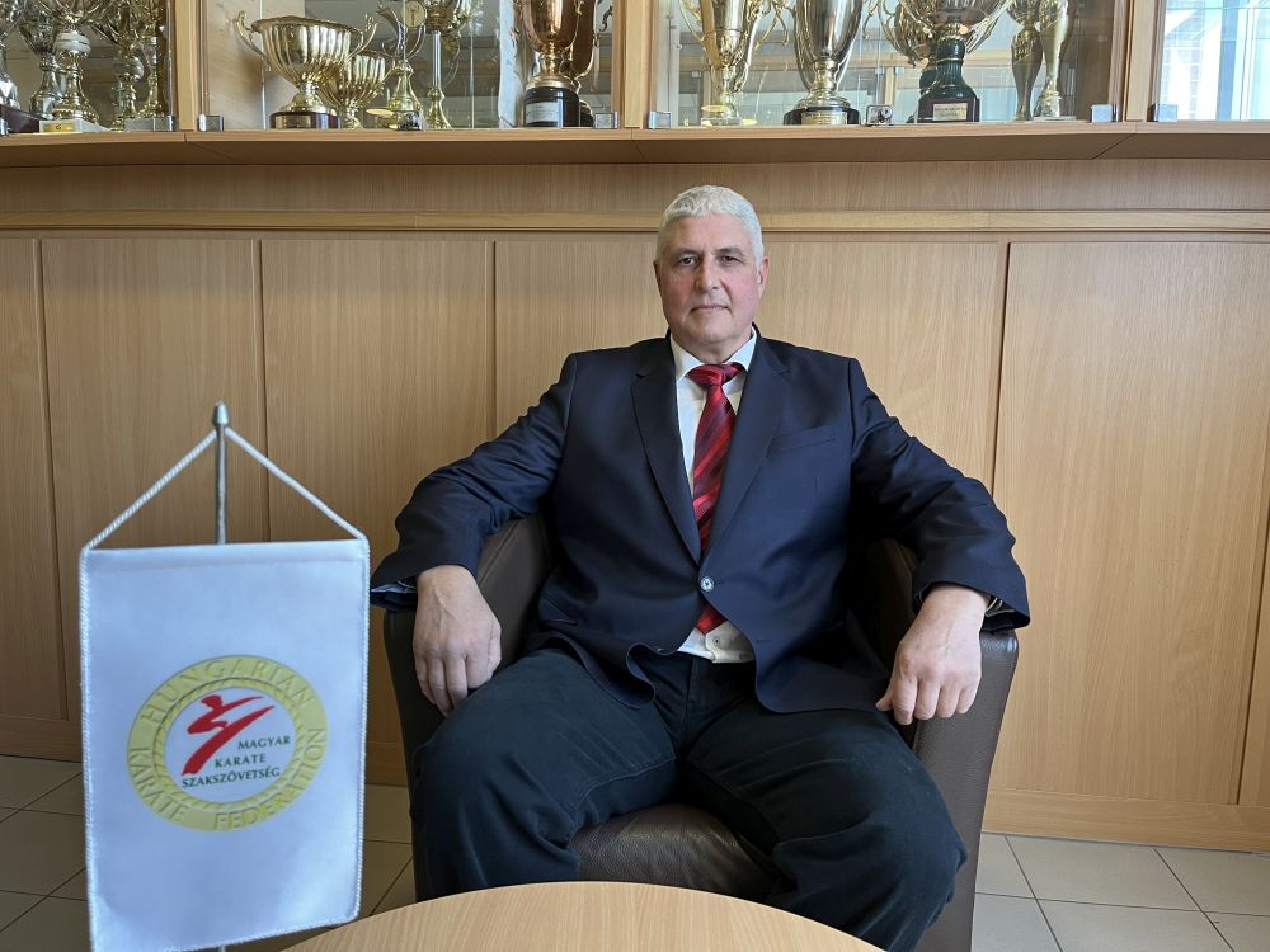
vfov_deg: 53.1
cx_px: 635
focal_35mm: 26
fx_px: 954
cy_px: 476
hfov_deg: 67.3
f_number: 1.6
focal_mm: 5.1
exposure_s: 1/82
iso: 125
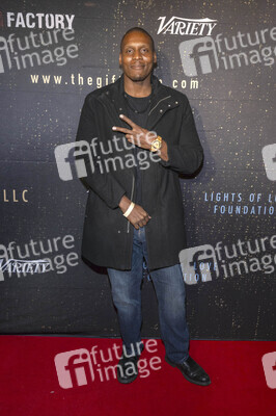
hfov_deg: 45.6
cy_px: 208
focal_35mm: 28
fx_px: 328
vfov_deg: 64.6
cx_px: 138
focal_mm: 28.5
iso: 800
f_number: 5.6
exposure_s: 1/200
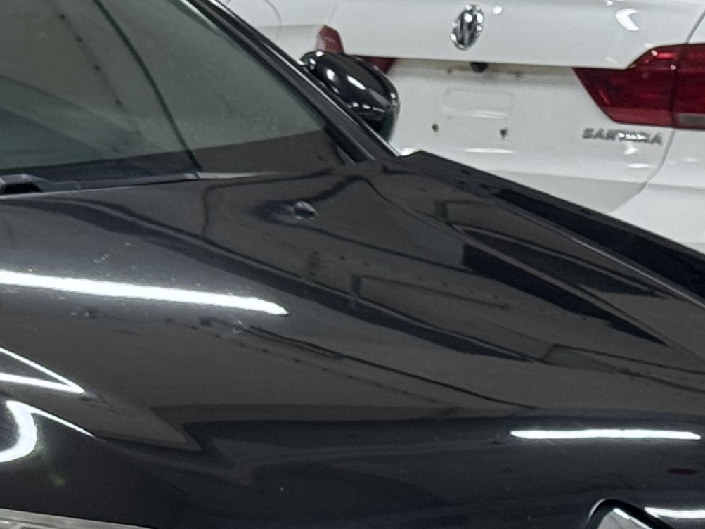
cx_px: -187
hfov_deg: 10.1
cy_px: 474
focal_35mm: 193
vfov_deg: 7.7
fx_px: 3930
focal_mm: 6.76
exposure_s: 1/50
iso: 125
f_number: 1.78
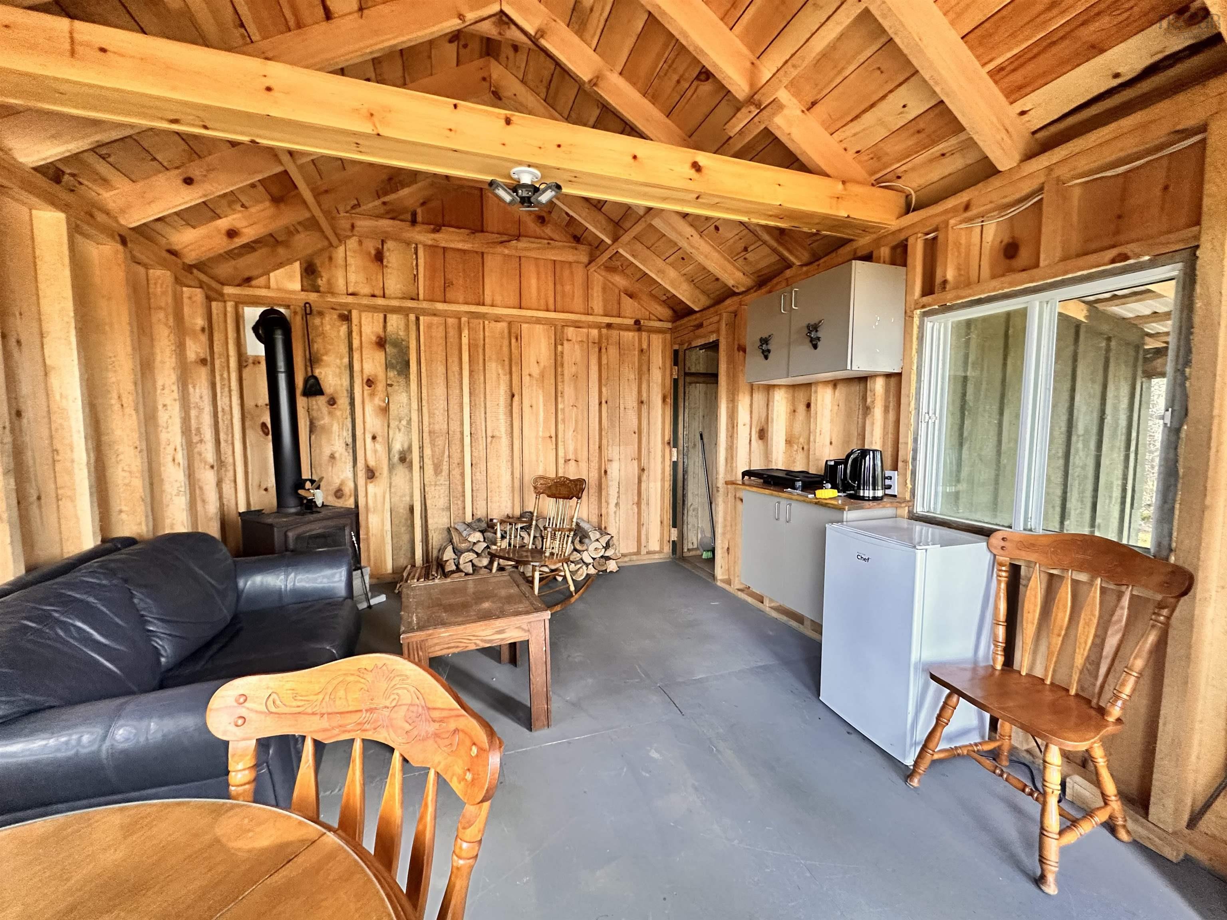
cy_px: 460
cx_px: 614
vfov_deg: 85.7
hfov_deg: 102.1
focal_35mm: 14
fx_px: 496
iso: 500
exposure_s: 1/60
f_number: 2.2
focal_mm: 2.22
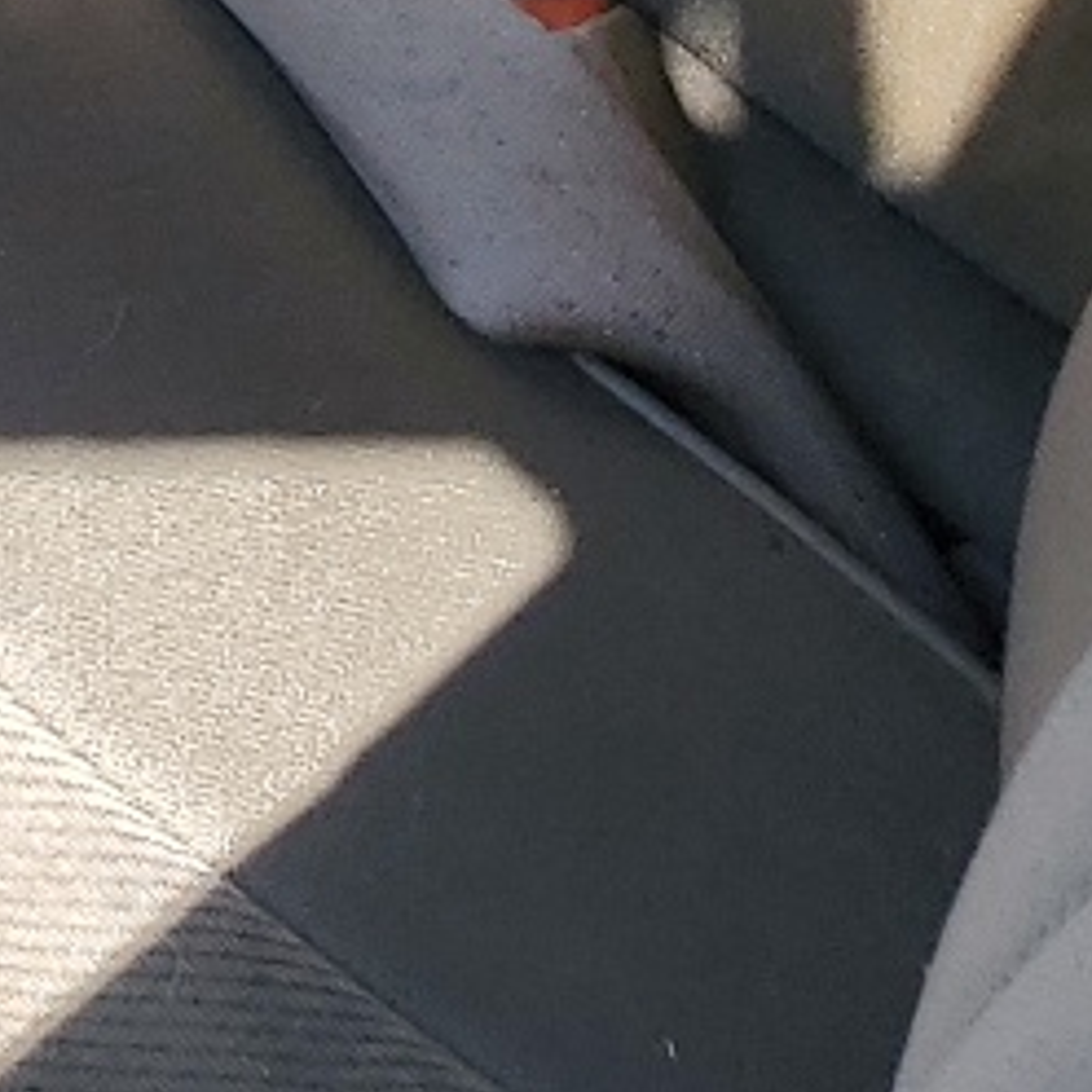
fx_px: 5282
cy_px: -1435
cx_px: -1788
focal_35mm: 148
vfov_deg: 10.4
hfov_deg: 9.9
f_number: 1.5
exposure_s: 1/1111
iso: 50
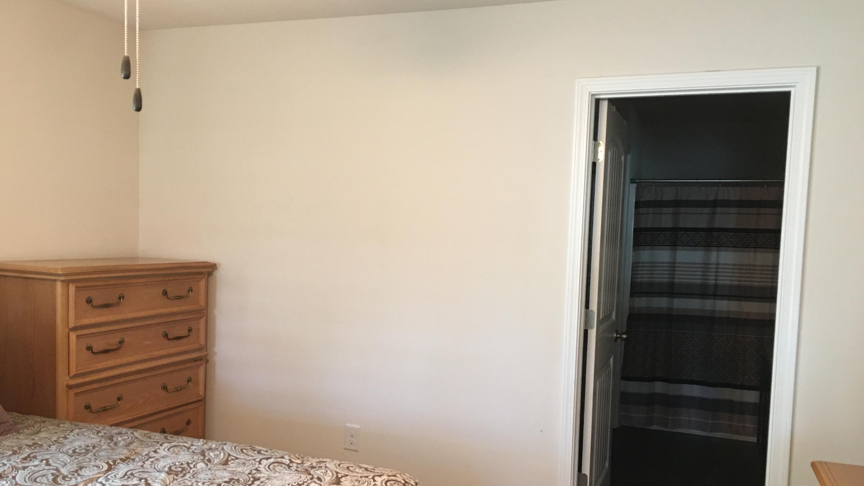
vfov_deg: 36.6
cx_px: 436
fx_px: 733
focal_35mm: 32
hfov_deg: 61.0
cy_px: 287
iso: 100
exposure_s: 1/15
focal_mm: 4.15
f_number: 2.2
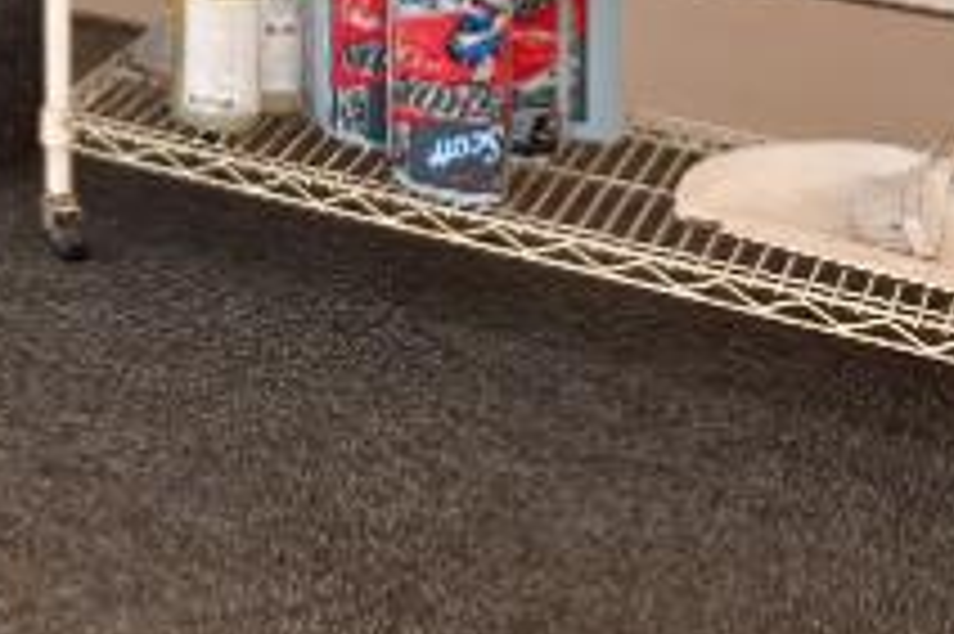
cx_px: -1368
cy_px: -805
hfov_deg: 14.0
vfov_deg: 11.7
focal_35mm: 99
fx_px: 2621
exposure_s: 1/50
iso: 500
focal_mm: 14
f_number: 4
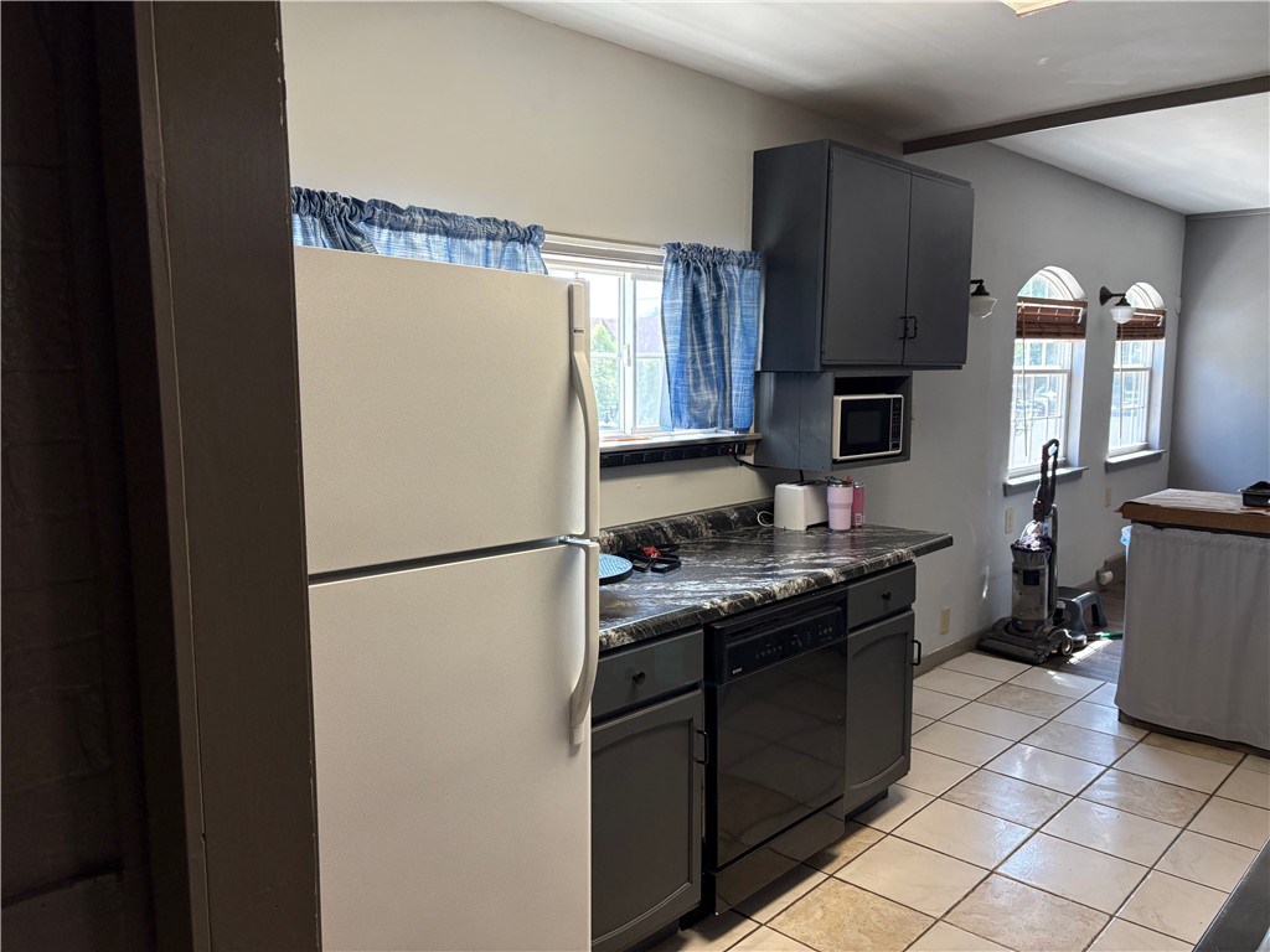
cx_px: 635
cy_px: 476
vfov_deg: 53.1
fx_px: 954
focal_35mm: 26
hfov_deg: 67.3
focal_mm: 5.96
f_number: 1.6
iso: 160
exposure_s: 1/120
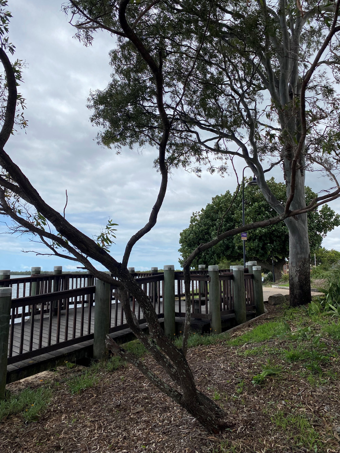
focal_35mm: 26
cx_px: 170
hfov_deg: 53.1
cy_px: 226
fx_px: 340
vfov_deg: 67.3
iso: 32
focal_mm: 4.25
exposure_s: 1/3497
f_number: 1.8
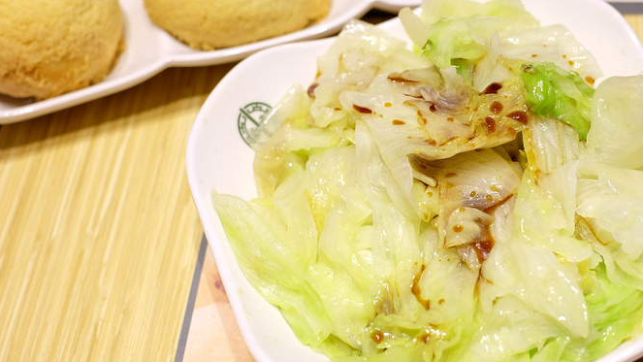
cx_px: 378
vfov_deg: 18.0
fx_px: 1142
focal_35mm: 67
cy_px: 157
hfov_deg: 31.4
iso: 800
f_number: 4
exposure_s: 1/52
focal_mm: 35
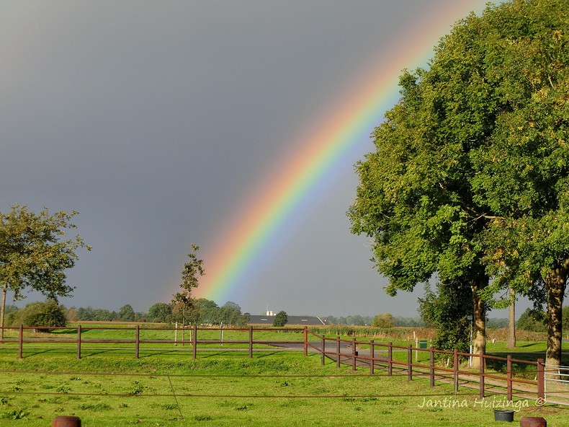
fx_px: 1758
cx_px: 284
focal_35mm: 107
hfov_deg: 18.4
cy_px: 214
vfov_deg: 13.8
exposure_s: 1/400
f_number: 5.7
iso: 80
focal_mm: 19.1
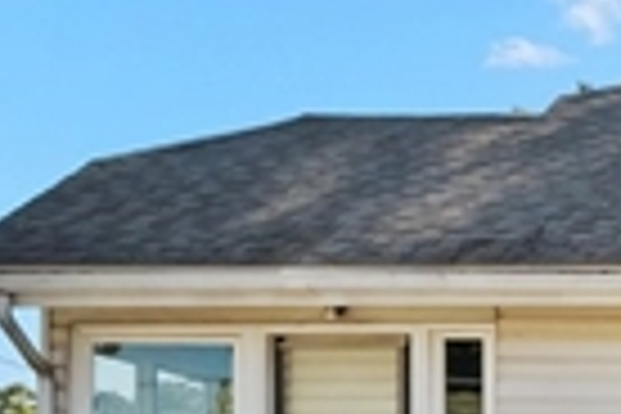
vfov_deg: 10.8
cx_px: 1404
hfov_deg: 13.5
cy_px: 745
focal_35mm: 119
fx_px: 2053
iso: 200
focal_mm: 16
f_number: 9
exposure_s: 1/250
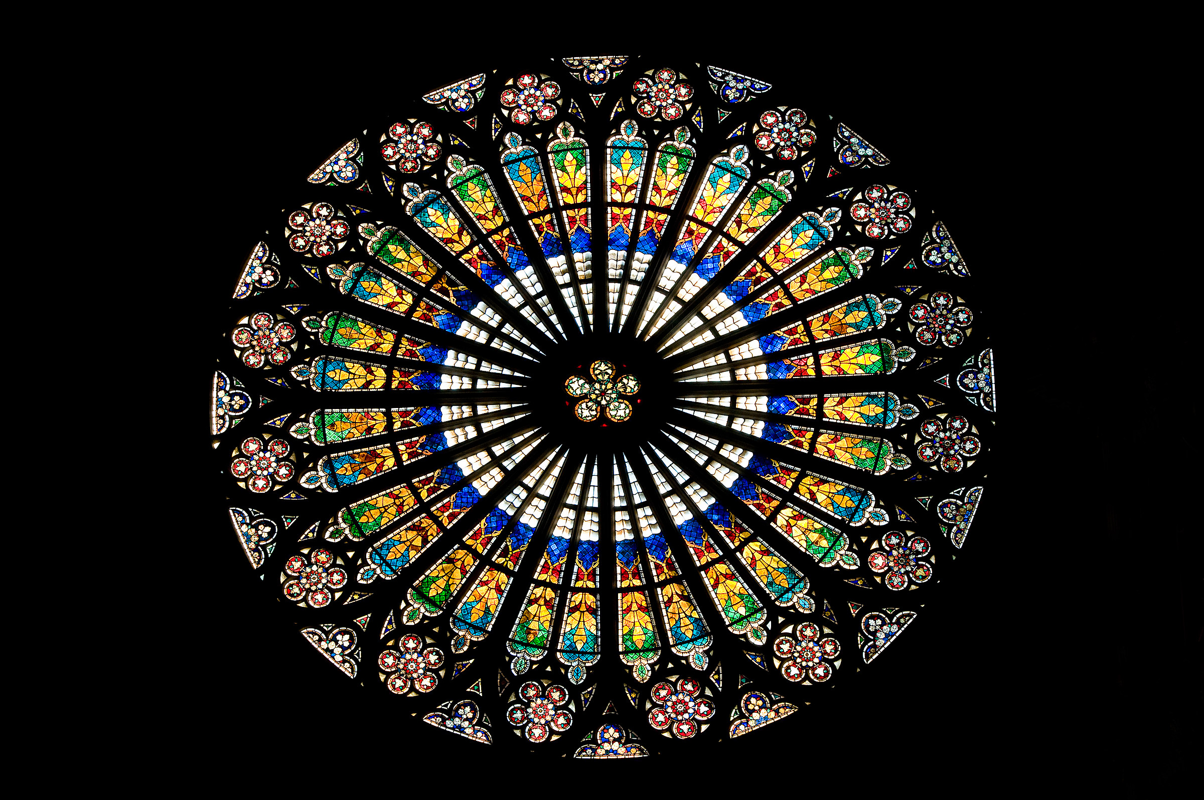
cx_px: 602
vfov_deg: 10.1
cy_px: 400
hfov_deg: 15.2
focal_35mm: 135
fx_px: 4509
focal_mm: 90
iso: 500
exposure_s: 1/40
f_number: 8
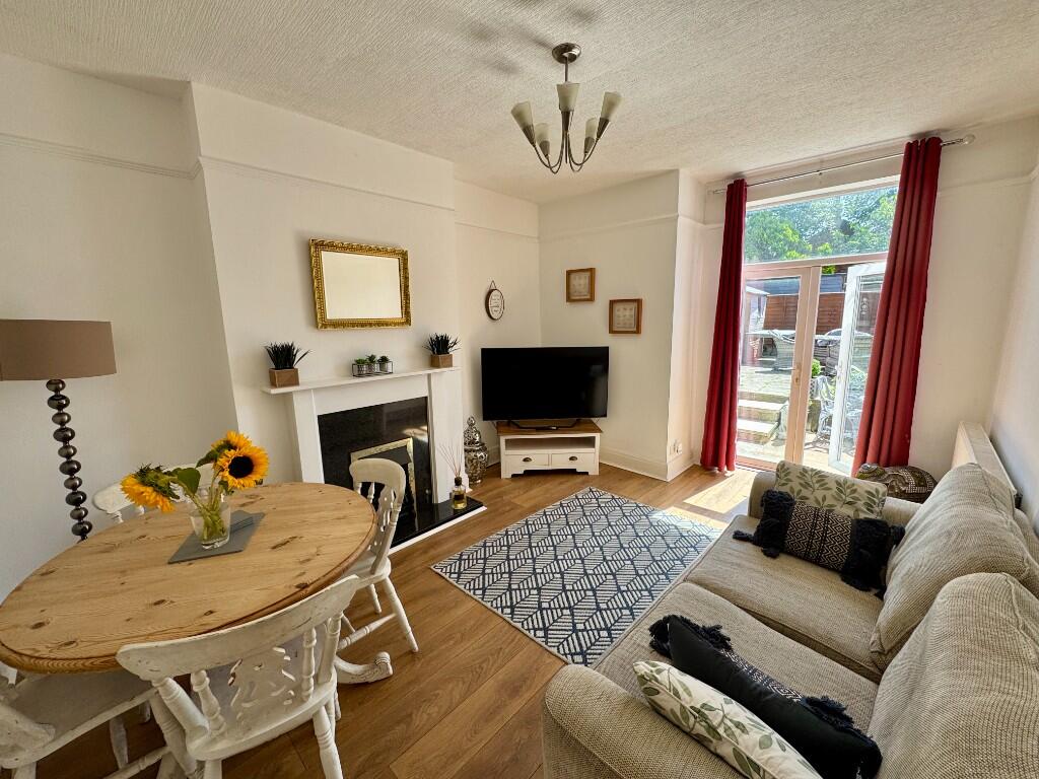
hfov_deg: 102.1
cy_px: 390
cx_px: 520
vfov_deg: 85.7
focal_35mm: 14
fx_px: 420
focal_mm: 2.22
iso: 40
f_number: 2.2
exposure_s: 1/114
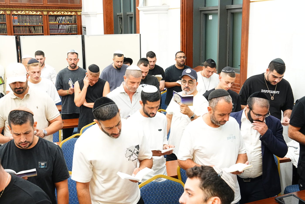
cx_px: 152
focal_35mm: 48
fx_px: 407
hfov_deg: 41.1
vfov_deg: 28.1
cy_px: 102
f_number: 8
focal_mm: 48
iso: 3200
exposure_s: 1/80
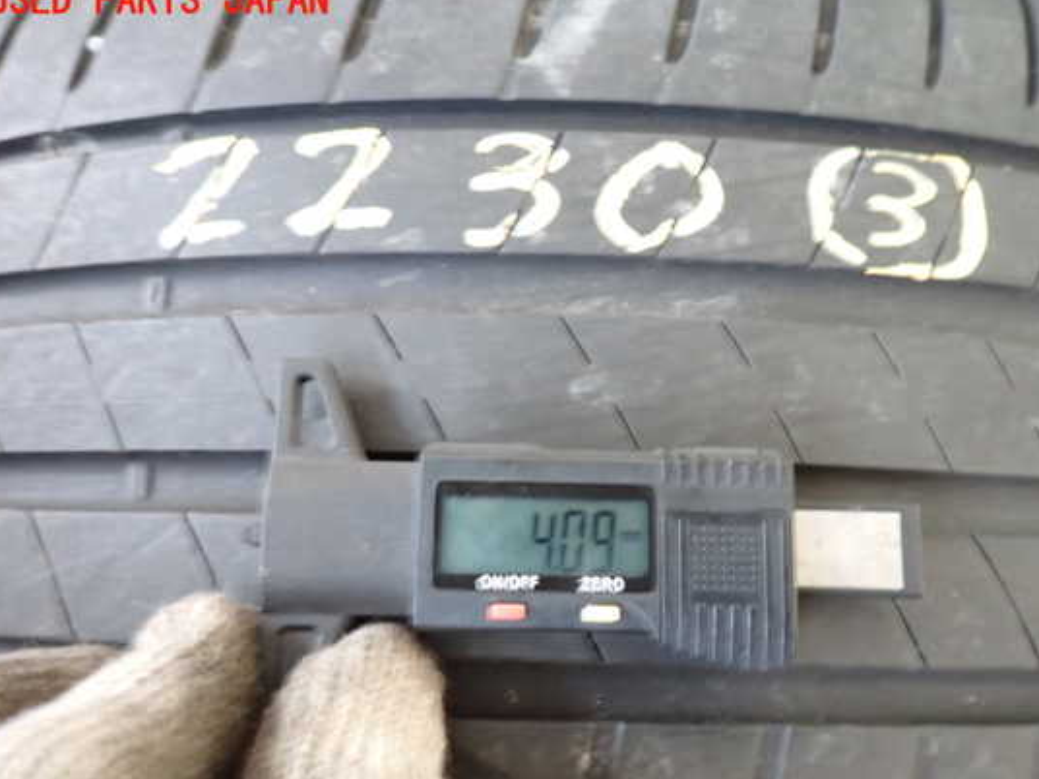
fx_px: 840
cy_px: 413
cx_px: 558
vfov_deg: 49.7
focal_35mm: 28
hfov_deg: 63.4
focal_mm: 4.5
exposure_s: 1/8
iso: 1000
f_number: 2
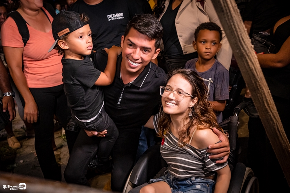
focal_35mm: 36
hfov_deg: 53.1
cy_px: 96
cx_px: 145
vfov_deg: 36.9
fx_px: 290
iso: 2500
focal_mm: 24
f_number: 2.8
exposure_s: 1/400
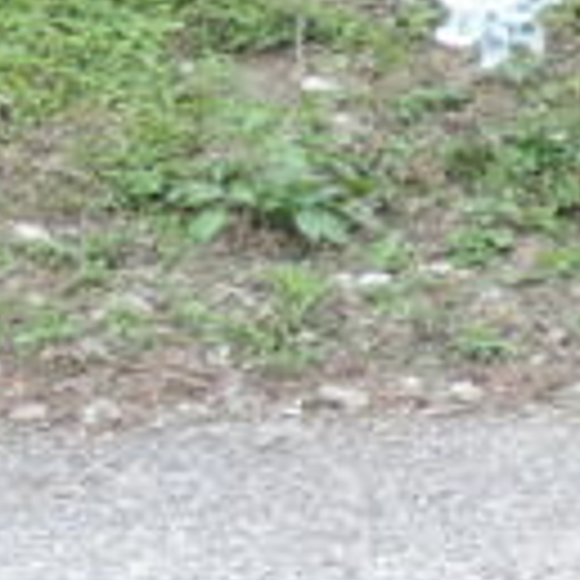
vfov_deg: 6.3
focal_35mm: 275
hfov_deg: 5.9
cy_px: -315
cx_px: 1740
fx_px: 5213
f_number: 3.6
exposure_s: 1/200
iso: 80
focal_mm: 8.9
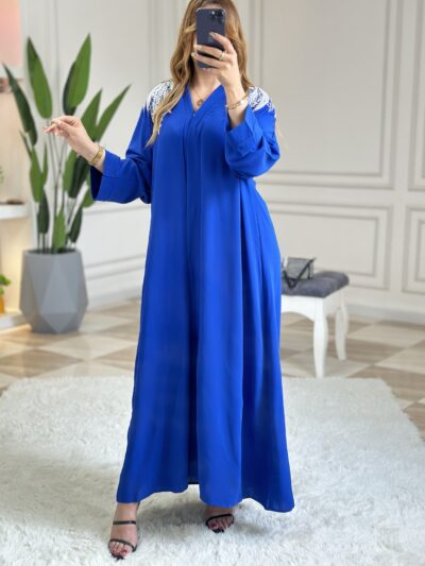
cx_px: 212
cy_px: 283
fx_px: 785
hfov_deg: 30.3
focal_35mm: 48
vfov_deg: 39.6
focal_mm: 6.86
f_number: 1.78
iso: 100
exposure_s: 1/100
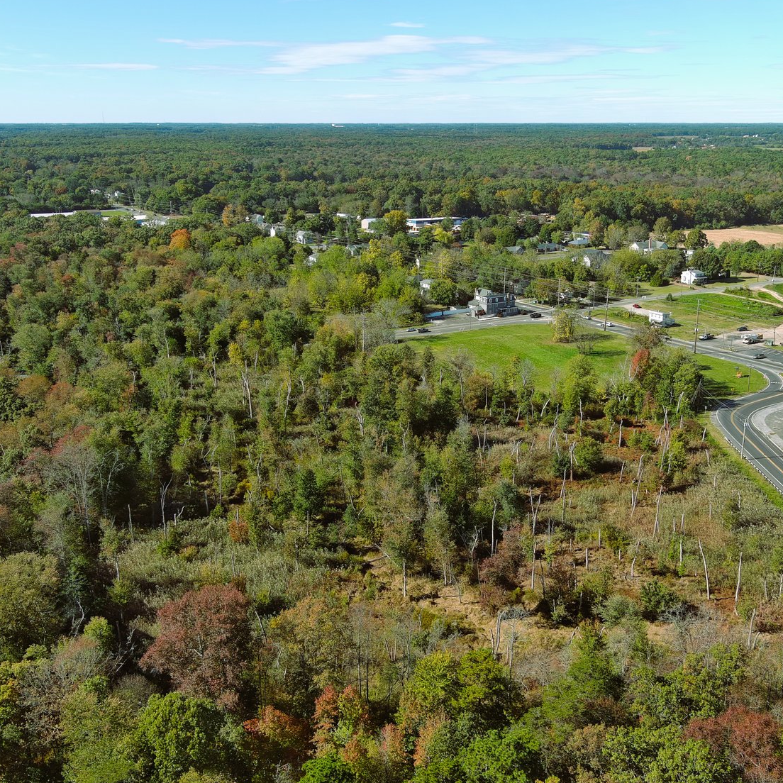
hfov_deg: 43.9
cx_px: 393
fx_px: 972
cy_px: 383
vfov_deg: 43.9
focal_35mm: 38
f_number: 2.8
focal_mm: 10.57
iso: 100
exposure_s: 1/1000
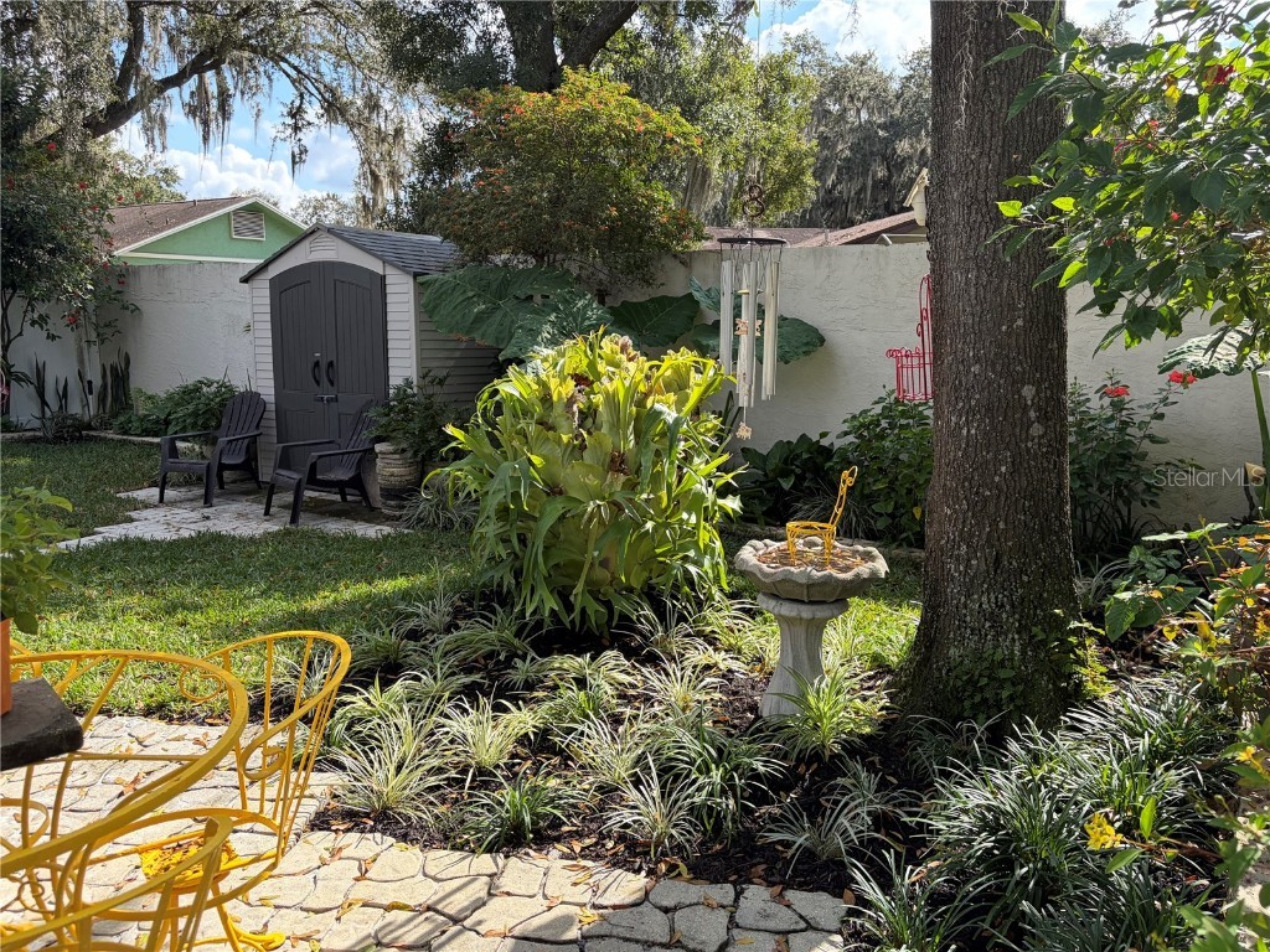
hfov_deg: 67.3
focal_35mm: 26
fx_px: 954
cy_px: 476
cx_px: 635
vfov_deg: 53.1
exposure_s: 1/1263
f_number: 1.6
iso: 64
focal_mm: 5.96
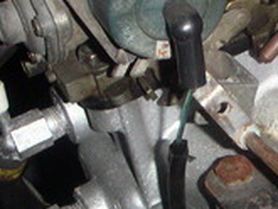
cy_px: 158
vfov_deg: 10.1
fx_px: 1181
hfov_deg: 12.9
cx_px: 376
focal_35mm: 147
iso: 160
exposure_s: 1/50
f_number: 6.6
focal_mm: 6
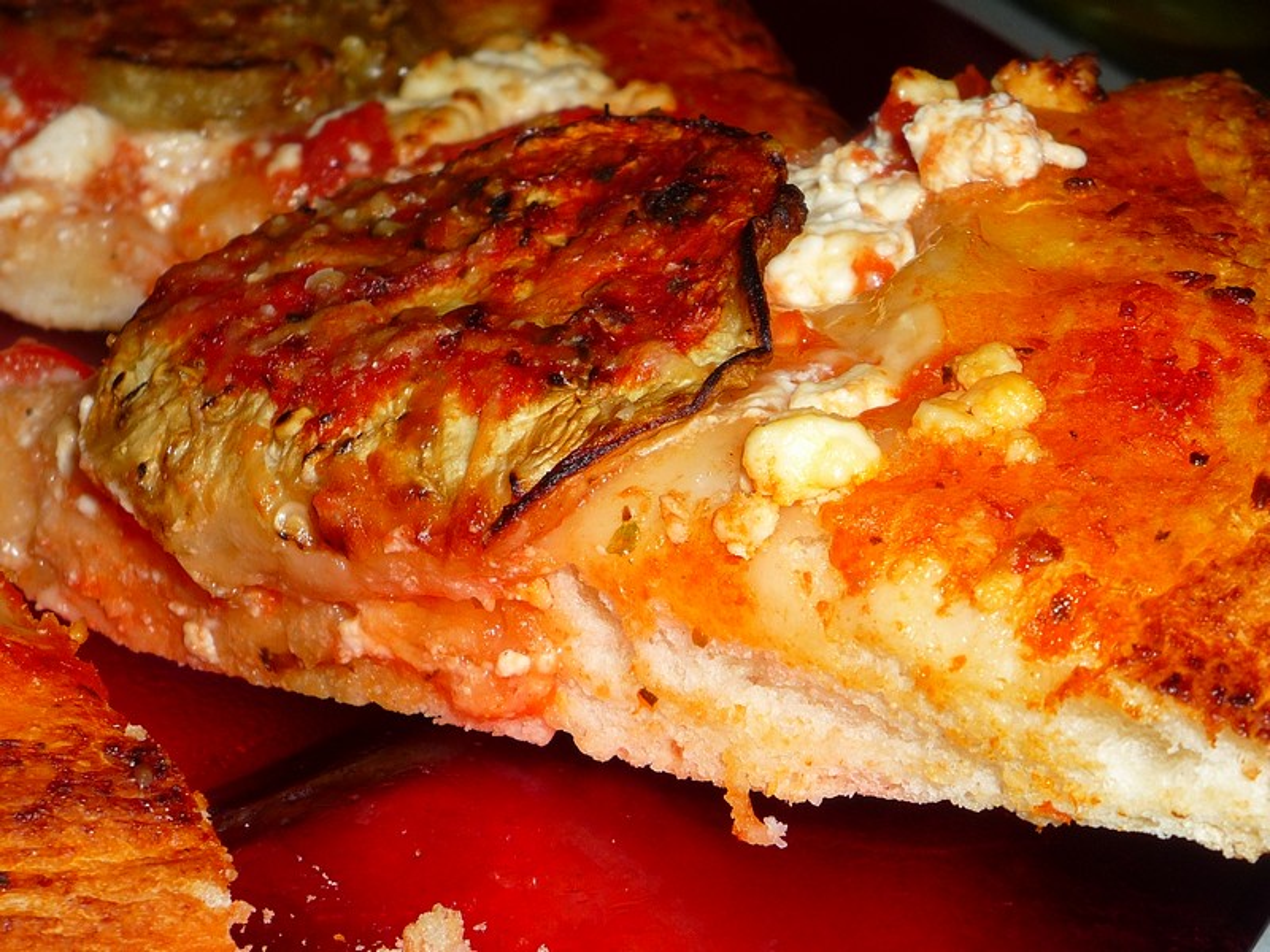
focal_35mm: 61
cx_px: 635
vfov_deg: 24.0
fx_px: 2238
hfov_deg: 31.7
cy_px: 476
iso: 100
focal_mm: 7.5
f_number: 4.5
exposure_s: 1/30
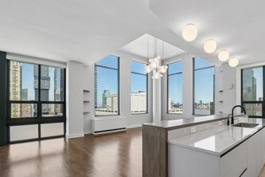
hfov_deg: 88.0
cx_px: 168
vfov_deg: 66.8
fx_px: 132
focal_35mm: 18
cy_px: 105
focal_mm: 12
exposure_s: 1/15
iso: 100
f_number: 10
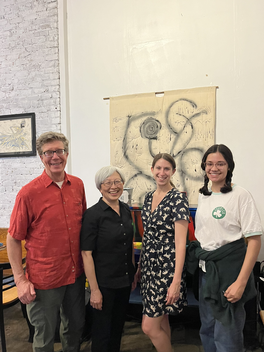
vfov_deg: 67.3
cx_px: 132
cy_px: 176
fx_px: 264
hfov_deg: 53.1
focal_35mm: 26
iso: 500
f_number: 1.6
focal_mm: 5.1
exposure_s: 1/60
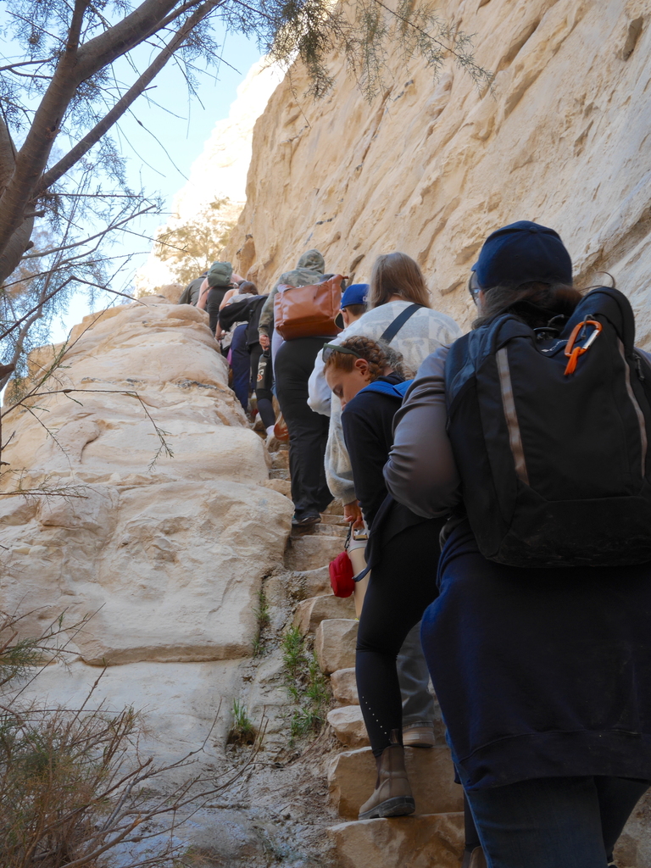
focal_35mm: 40
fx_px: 1003
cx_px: 326
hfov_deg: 36.0
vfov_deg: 46.8
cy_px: 434
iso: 200
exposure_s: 1/50
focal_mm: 20
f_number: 8
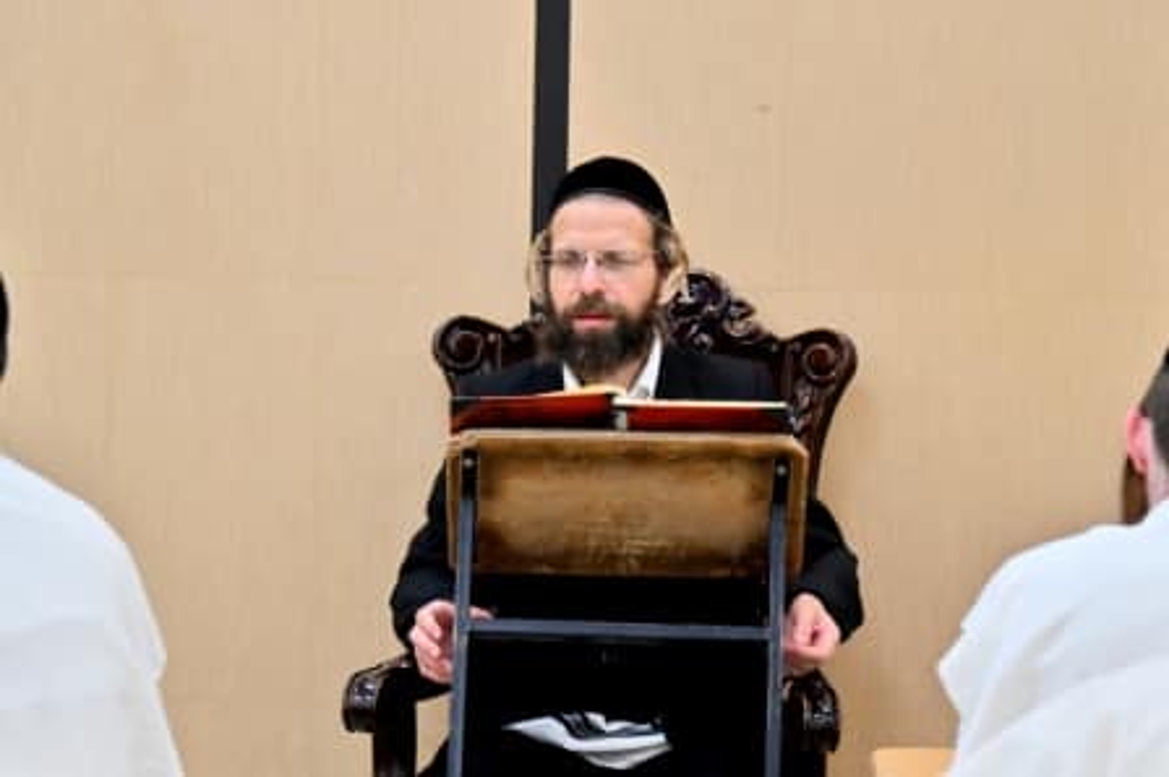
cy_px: 388
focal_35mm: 180
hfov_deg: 11.4
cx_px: 584
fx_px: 5841
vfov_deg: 7.6
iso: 1250
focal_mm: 120
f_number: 4
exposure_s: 1/320
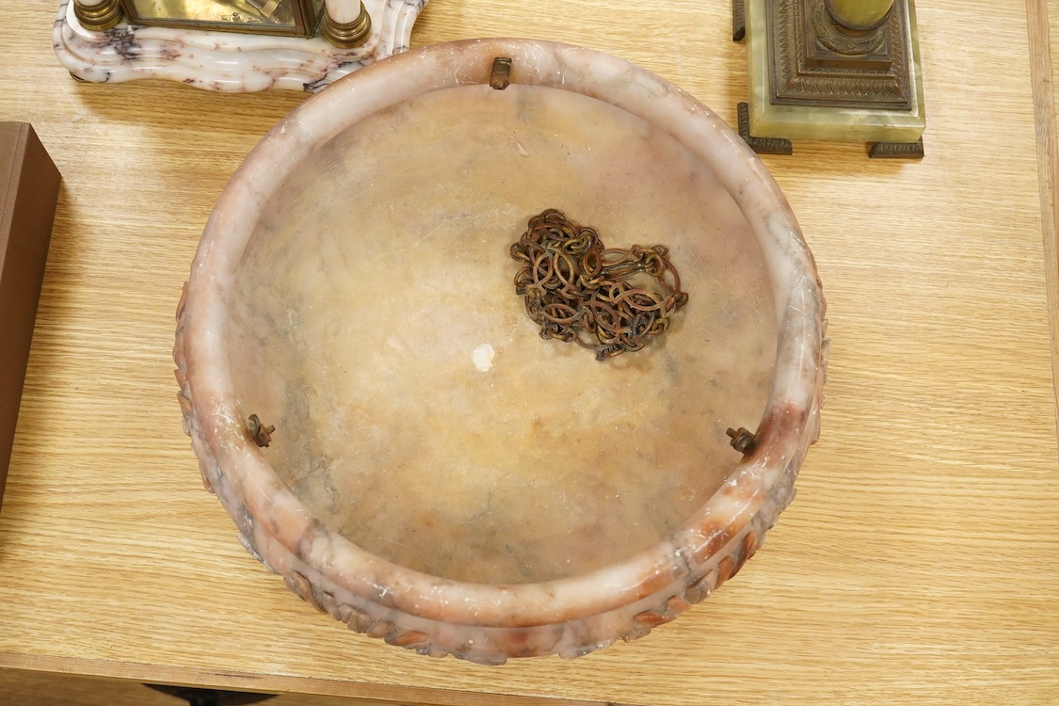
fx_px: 1324
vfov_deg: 29.9
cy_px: 353
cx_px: 530
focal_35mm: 45
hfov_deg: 43.6
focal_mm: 30
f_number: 8
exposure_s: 1/160
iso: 2500
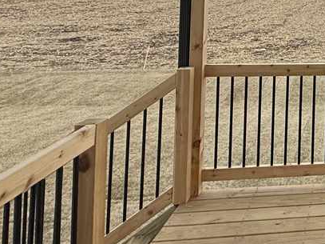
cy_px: -30
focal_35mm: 44
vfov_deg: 29.4
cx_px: 424
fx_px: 413
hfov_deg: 32.3
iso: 50
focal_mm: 2.22
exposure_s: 1/1534
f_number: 2.2
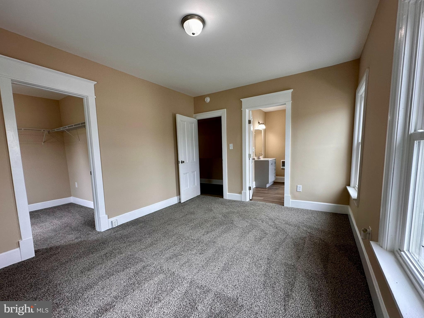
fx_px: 171
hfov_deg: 102.1
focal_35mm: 14
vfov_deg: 85.7
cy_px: 159
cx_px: 212
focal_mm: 2.22
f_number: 2.2
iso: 125
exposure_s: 1/120
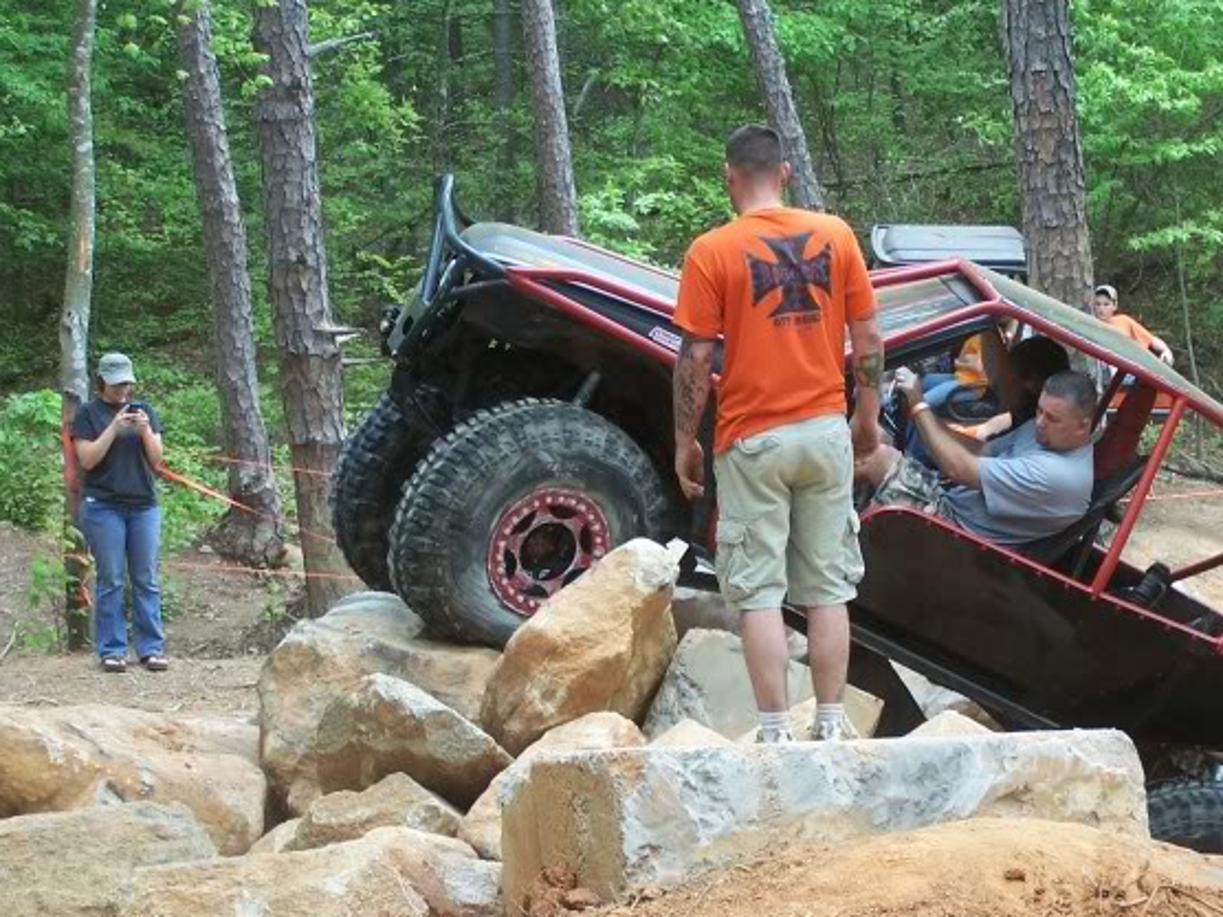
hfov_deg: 18.1
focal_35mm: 108
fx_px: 3816
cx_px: 836
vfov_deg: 13.7
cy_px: 471
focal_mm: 12.4
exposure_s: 1/90
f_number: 3.2
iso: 80
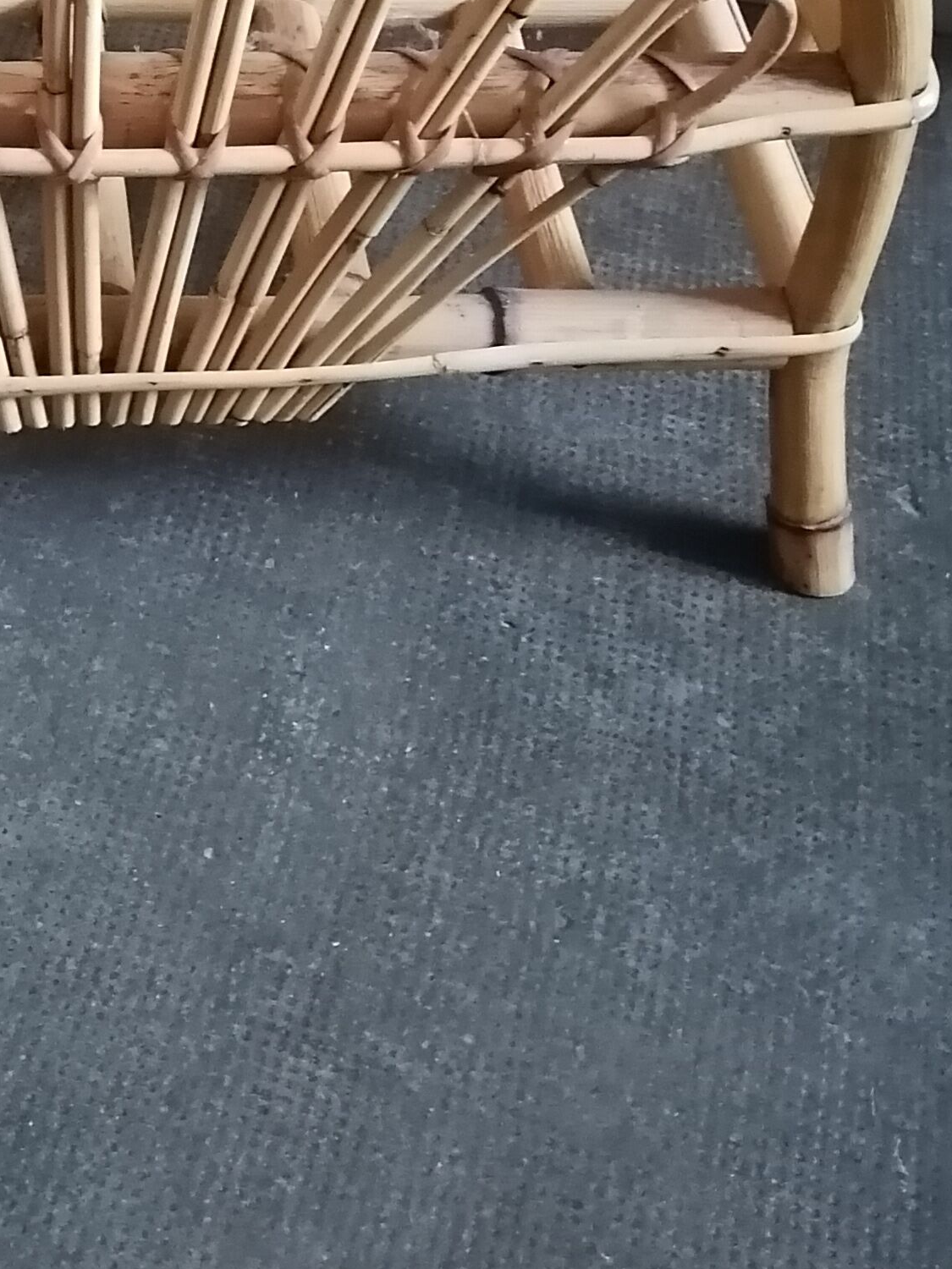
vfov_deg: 25.9
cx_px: -7
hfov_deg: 19.8
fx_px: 2640
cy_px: 54
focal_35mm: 72
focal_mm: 5.3
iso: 2000
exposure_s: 1/20
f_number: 1.8
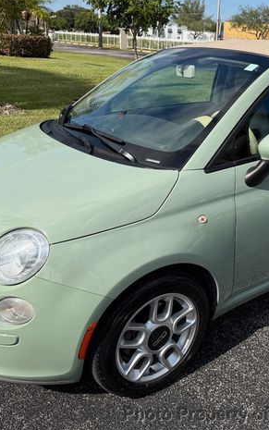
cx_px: 188
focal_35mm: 35
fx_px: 410
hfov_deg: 35.8
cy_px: 212
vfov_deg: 55.3
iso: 80
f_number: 1.78
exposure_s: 1/4975
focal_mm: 6.76
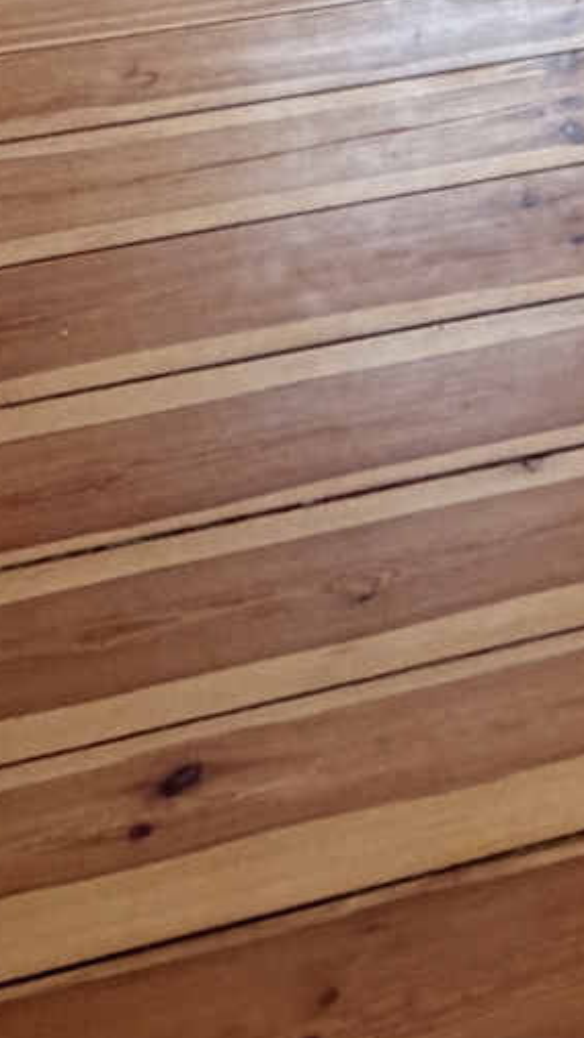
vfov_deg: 18.7
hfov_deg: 14.0
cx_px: 1035
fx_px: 2121
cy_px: -995
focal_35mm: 77
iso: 125
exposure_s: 1/100
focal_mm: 2.22
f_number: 2.2
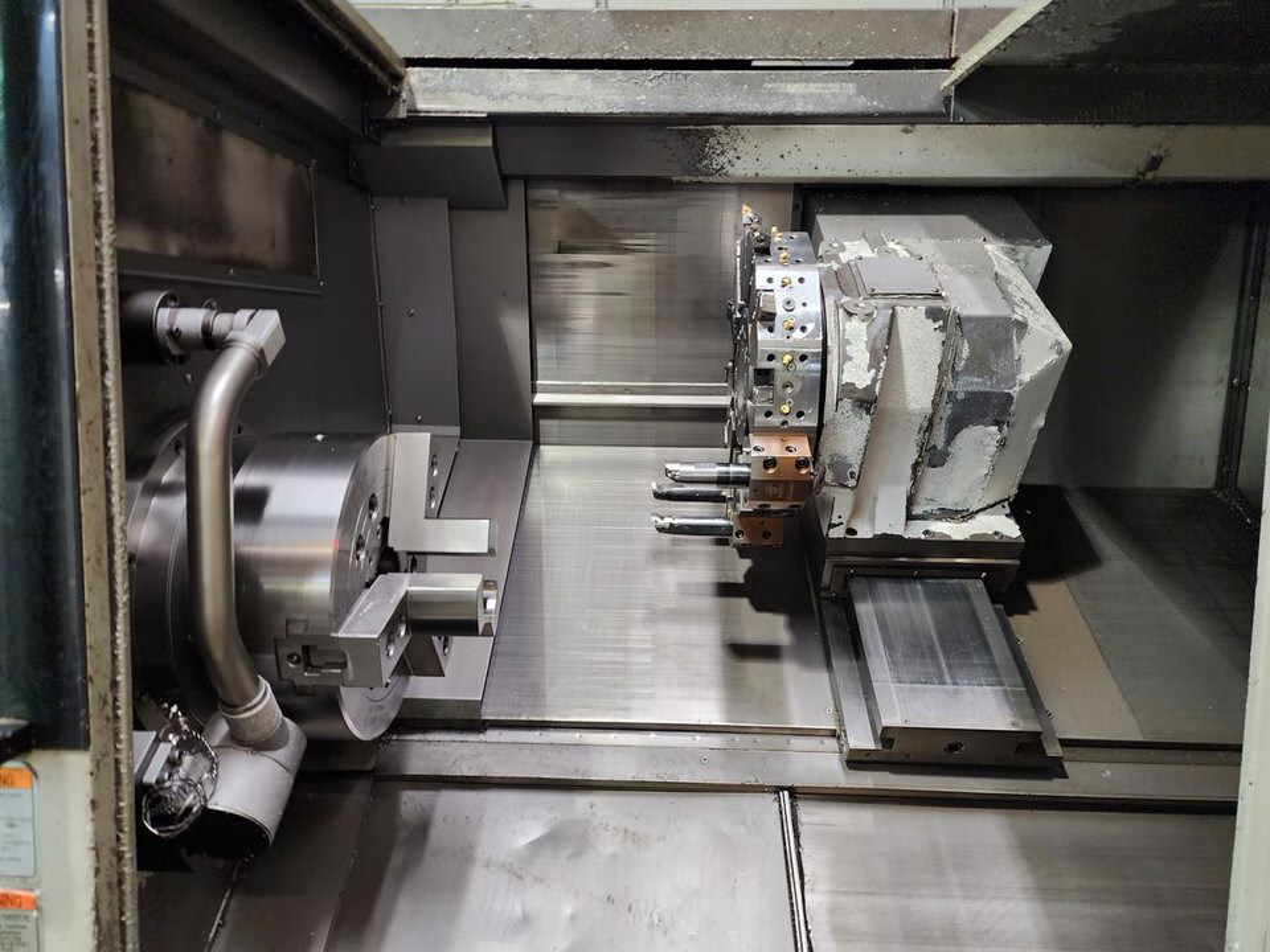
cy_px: 476
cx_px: 635
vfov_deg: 58.9
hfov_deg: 73.9
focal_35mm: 23
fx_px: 844
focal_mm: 6.4
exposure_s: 1/40
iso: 500
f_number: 1.8
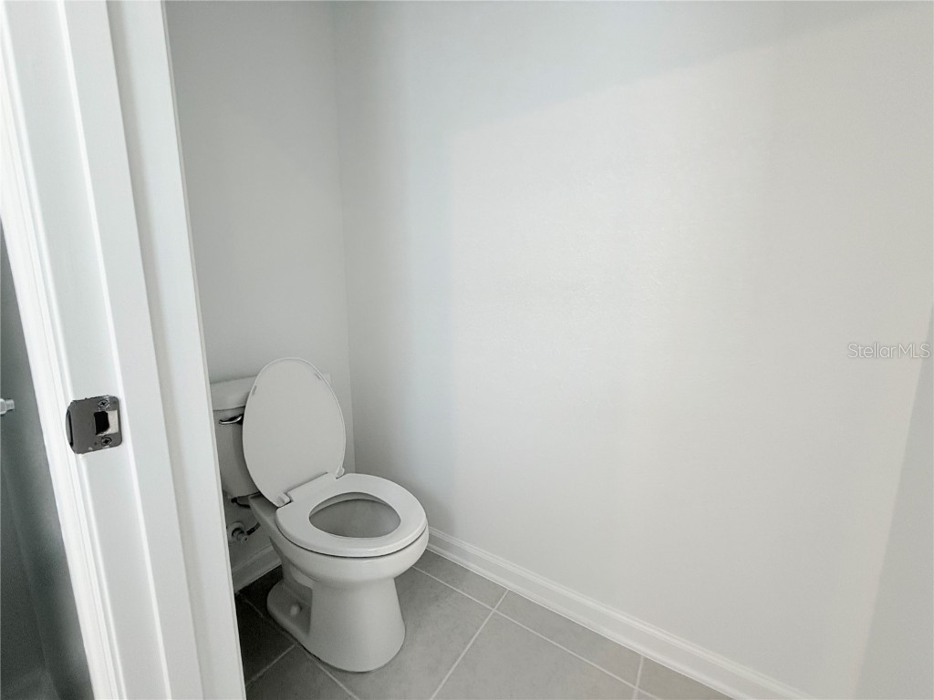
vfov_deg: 85.7
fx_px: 378
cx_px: 467
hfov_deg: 102.1
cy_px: 350
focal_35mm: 14
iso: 160
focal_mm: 2.22
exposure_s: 1/120
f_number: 2.2
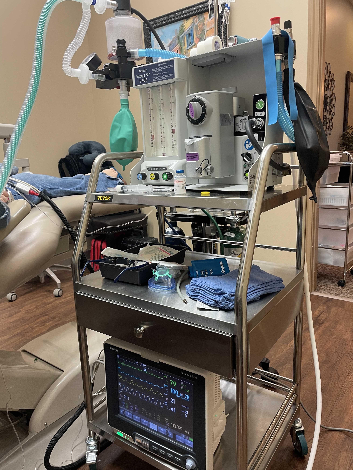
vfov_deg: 67.3
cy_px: 235
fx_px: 354
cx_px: 176
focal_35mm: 26
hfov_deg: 53.1
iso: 160
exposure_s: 1/60
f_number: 1.6
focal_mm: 4.2
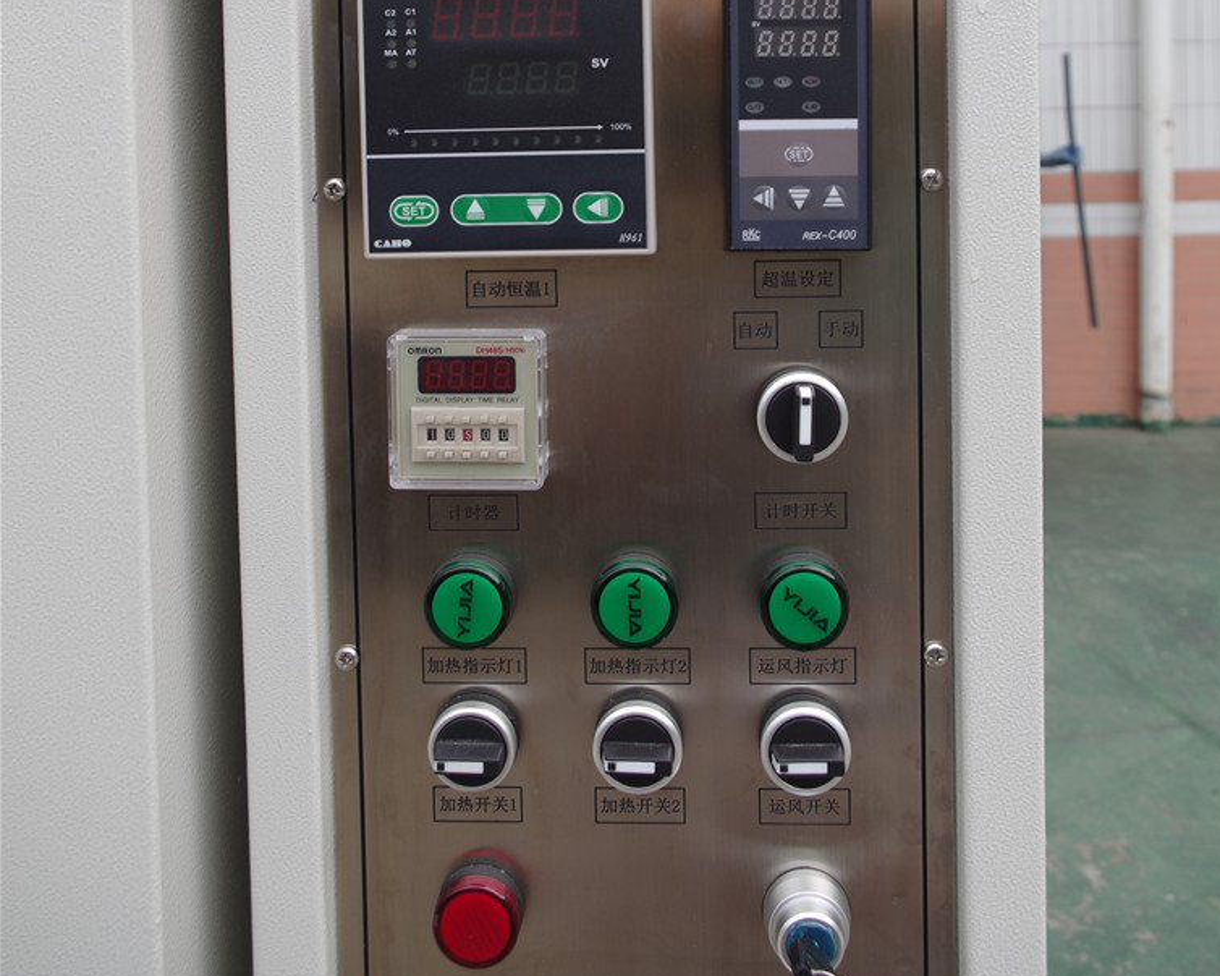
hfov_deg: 46.8
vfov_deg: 36.7
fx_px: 1408
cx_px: 621
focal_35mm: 39
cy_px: 178
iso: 100
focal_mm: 18
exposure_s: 1/200
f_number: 5.6
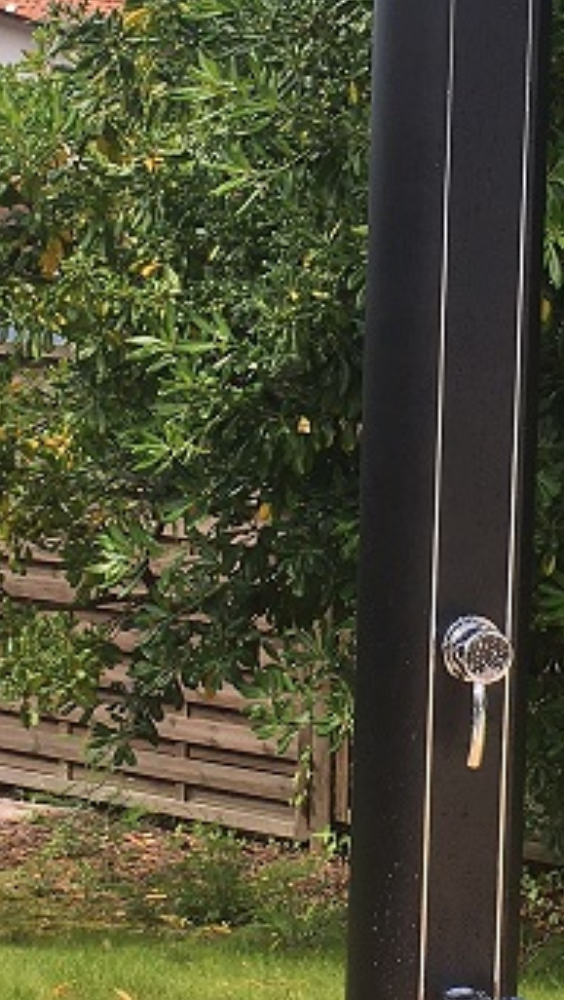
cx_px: 383
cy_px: 418
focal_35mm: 93
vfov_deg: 22.9
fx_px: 2466
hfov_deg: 13.0
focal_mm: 4.15
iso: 25
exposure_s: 1/553
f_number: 2.2
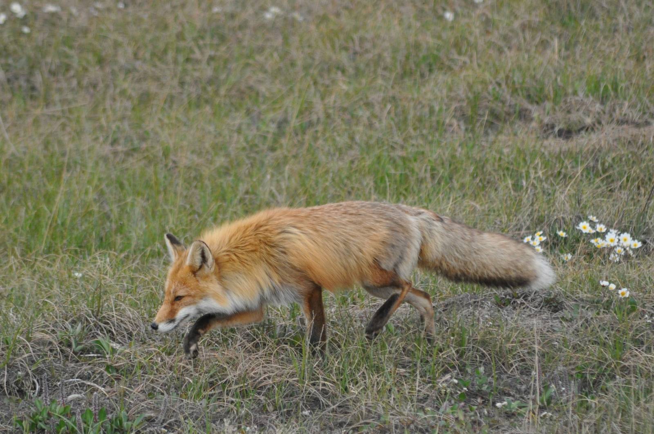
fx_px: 8163
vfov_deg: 3.0
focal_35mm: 450
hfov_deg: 4.6
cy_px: 217
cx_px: 327
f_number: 5.6
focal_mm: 300
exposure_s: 1/800
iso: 800
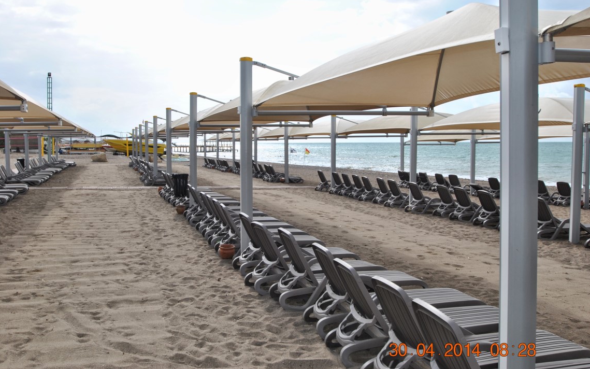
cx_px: 296
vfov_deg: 34.4
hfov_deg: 52.7
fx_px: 595
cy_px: 181
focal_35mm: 37
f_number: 9
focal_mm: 24
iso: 100
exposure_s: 1/200
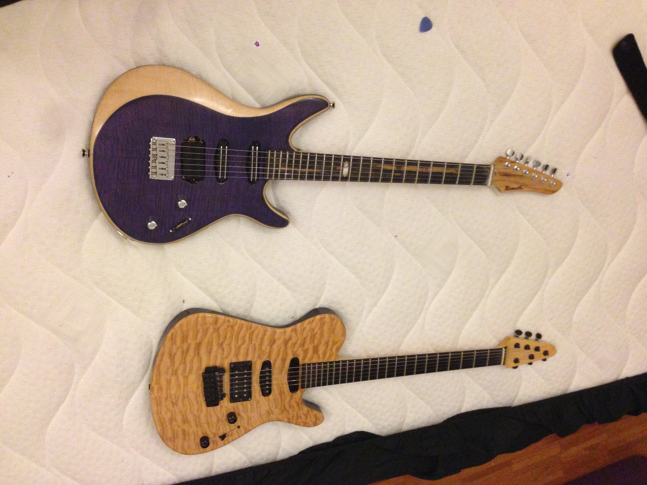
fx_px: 617
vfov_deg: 42.9
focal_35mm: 33
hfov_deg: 55.4
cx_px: 324
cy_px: 242
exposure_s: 1/15
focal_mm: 4.12
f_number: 2.4
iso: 500
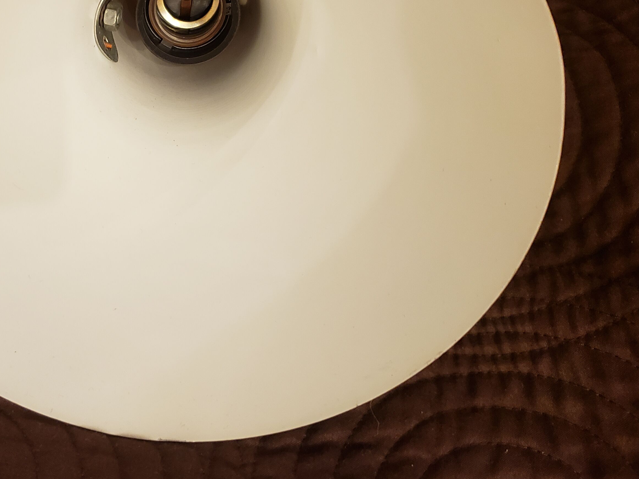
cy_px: 107
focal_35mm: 45
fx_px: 831
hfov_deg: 40.6
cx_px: 141
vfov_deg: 31.5
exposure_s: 1/33
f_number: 1.5
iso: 320
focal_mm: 4.3
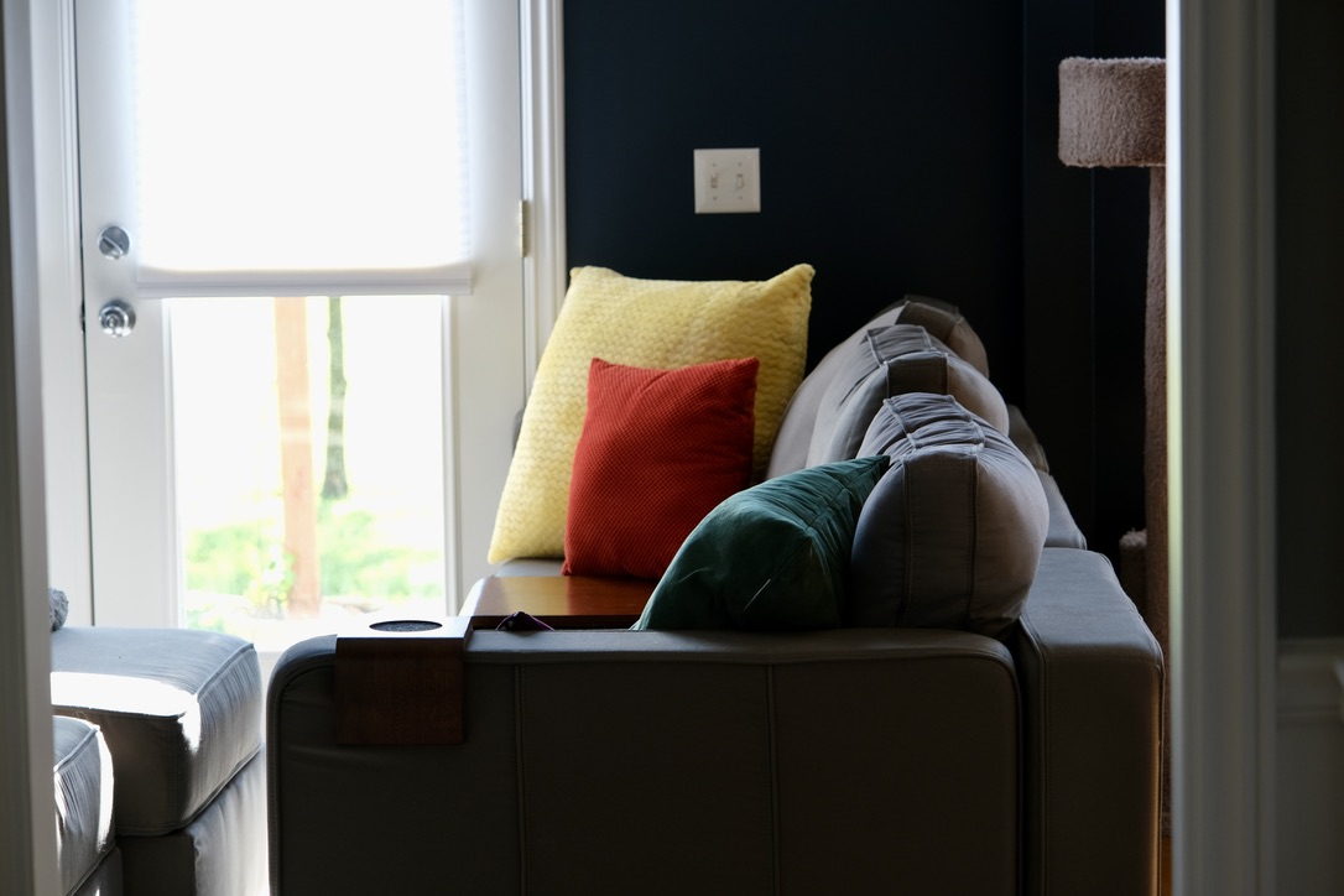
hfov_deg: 18.9
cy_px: 448
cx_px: 672
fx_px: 4032
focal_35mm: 108
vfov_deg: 12.7
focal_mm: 72.1
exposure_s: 1/42
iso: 160
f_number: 5
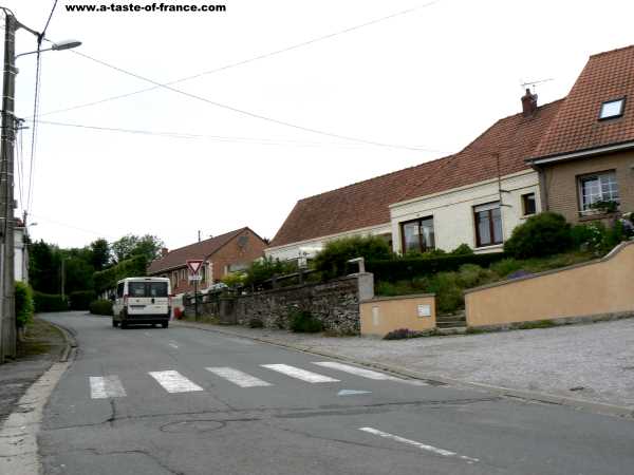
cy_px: 238
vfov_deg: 39.7
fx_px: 659
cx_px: 317
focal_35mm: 36
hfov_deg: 51.4
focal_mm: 6
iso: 80
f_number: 5.6
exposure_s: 1/160
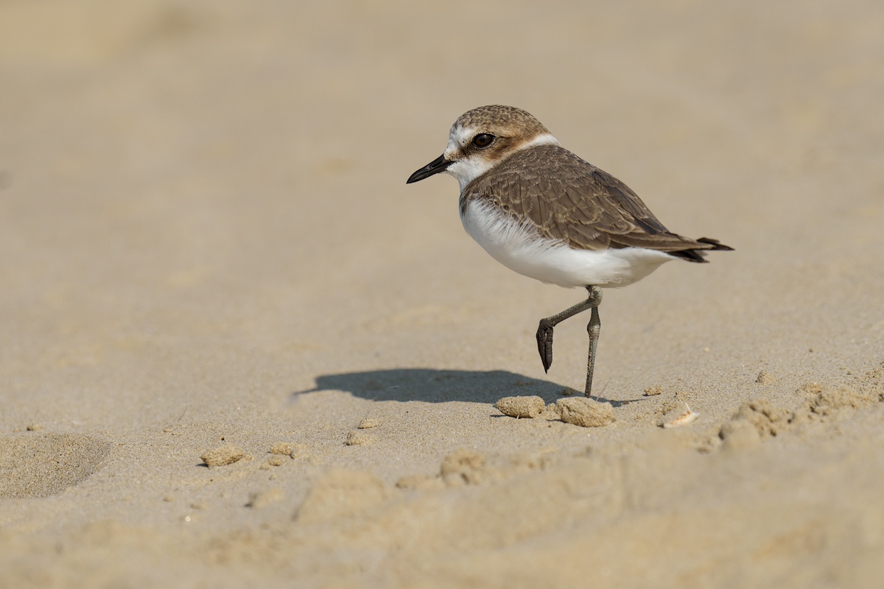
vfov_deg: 2.3
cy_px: 294
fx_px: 14732
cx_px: 442
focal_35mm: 600
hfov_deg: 3.4
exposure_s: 1/2000
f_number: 8
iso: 320
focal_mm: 600
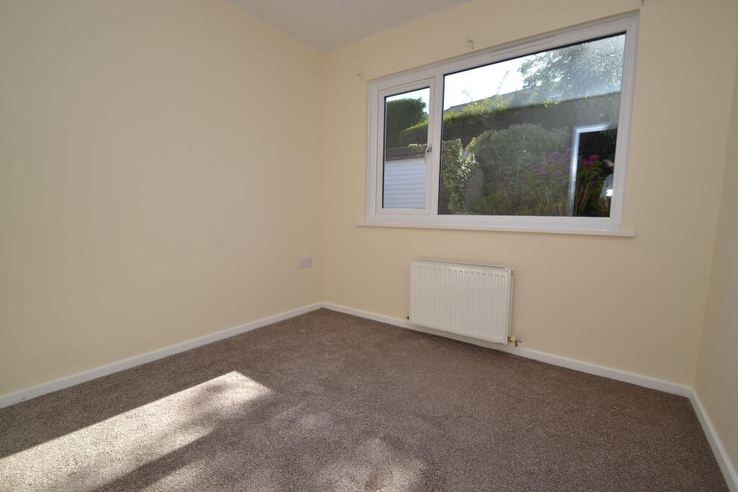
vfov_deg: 77.3
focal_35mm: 15
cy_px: 246
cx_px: 369
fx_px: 308
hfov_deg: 100.4
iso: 100
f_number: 6.3
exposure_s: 1/160
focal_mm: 10
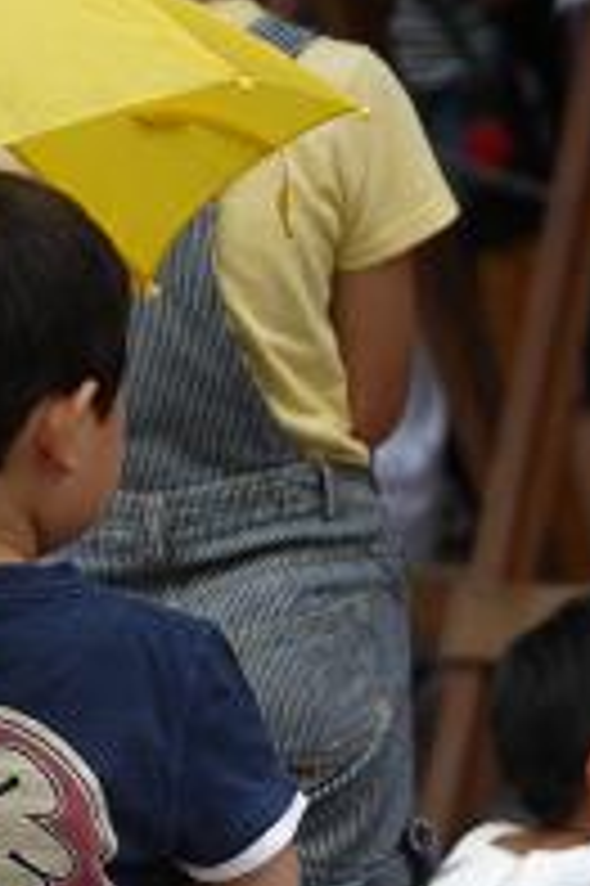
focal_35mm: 679
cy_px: 578
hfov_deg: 2.0
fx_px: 16720
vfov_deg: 3.0
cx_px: 54
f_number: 5.8
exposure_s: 1/250
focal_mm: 114
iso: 400
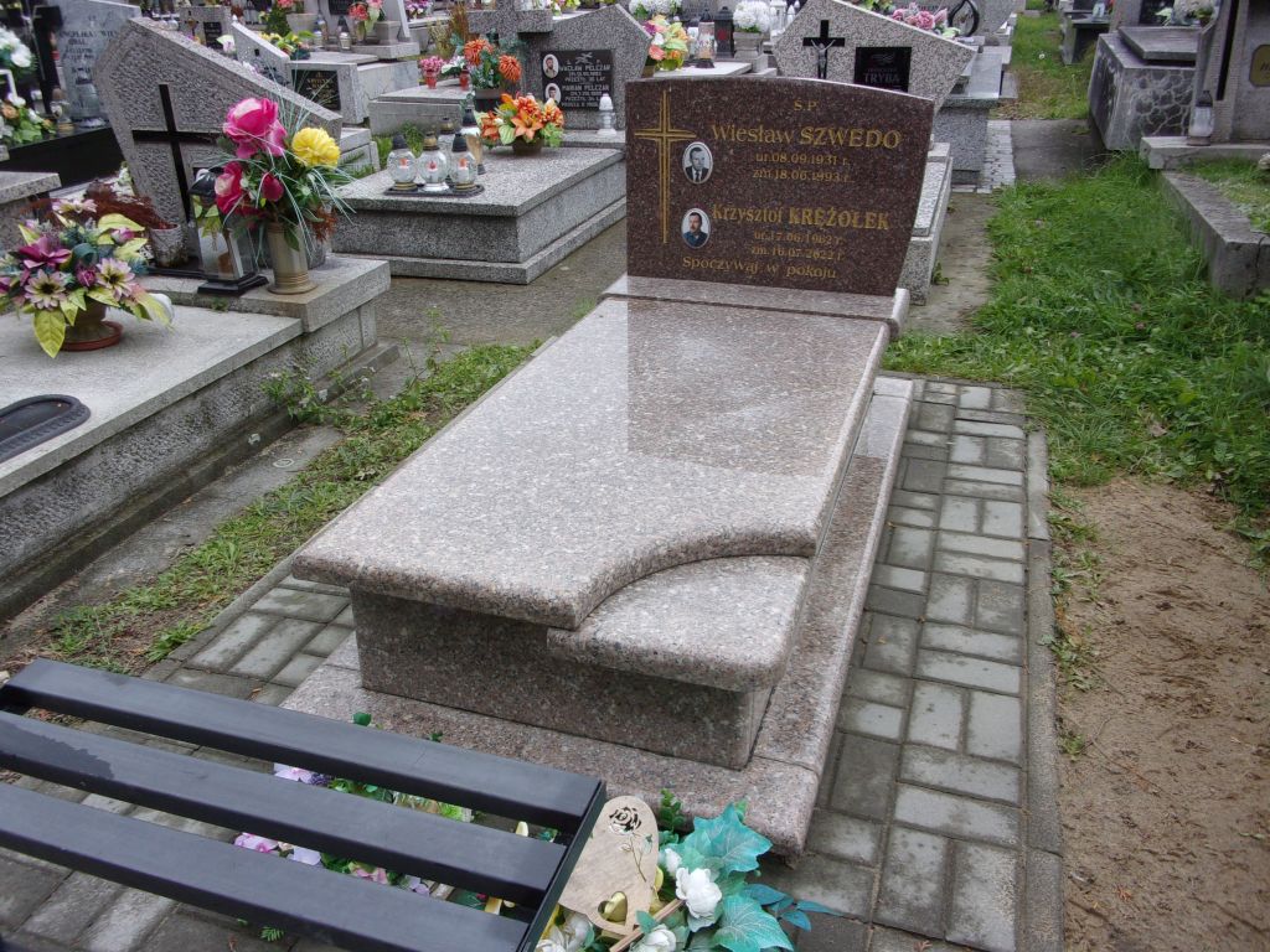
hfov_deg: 63.4
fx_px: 1027
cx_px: 635
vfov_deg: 49.7
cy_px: 476
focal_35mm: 28
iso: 80
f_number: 3.9
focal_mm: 5.1
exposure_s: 1/120
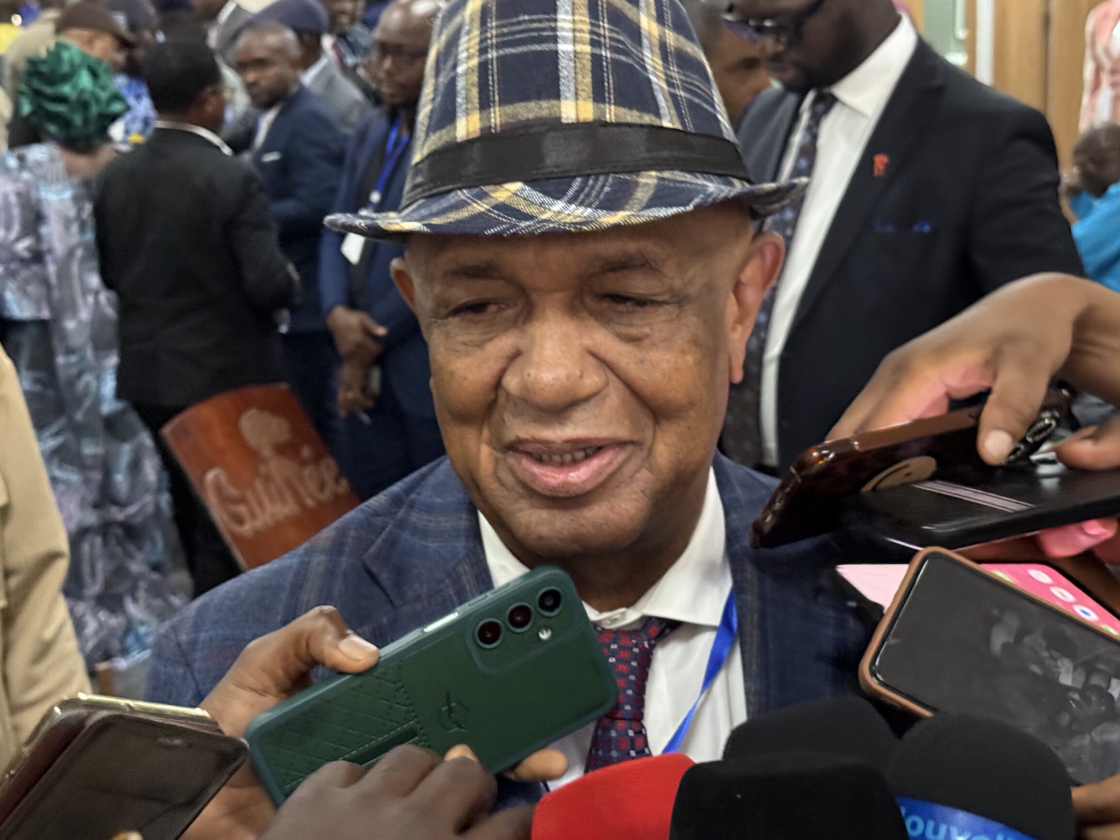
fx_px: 1715
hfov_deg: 36.2
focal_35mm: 53
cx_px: 558
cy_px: 379
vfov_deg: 27.5
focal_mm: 6.76
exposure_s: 1/26
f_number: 1.78
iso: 640
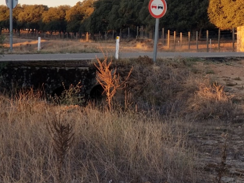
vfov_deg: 11.4
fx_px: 917
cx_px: 293
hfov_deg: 14.7
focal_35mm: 130
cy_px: 51
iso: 25
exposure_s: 1/120
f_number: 2.4
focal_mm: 6
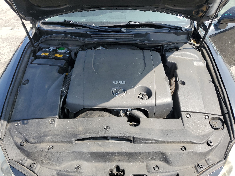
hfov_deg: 67.3
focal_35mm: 26
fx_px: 177
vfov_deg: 53.1
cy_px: 88
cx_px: 118
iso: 50
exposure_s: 1/1111
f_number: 1.5
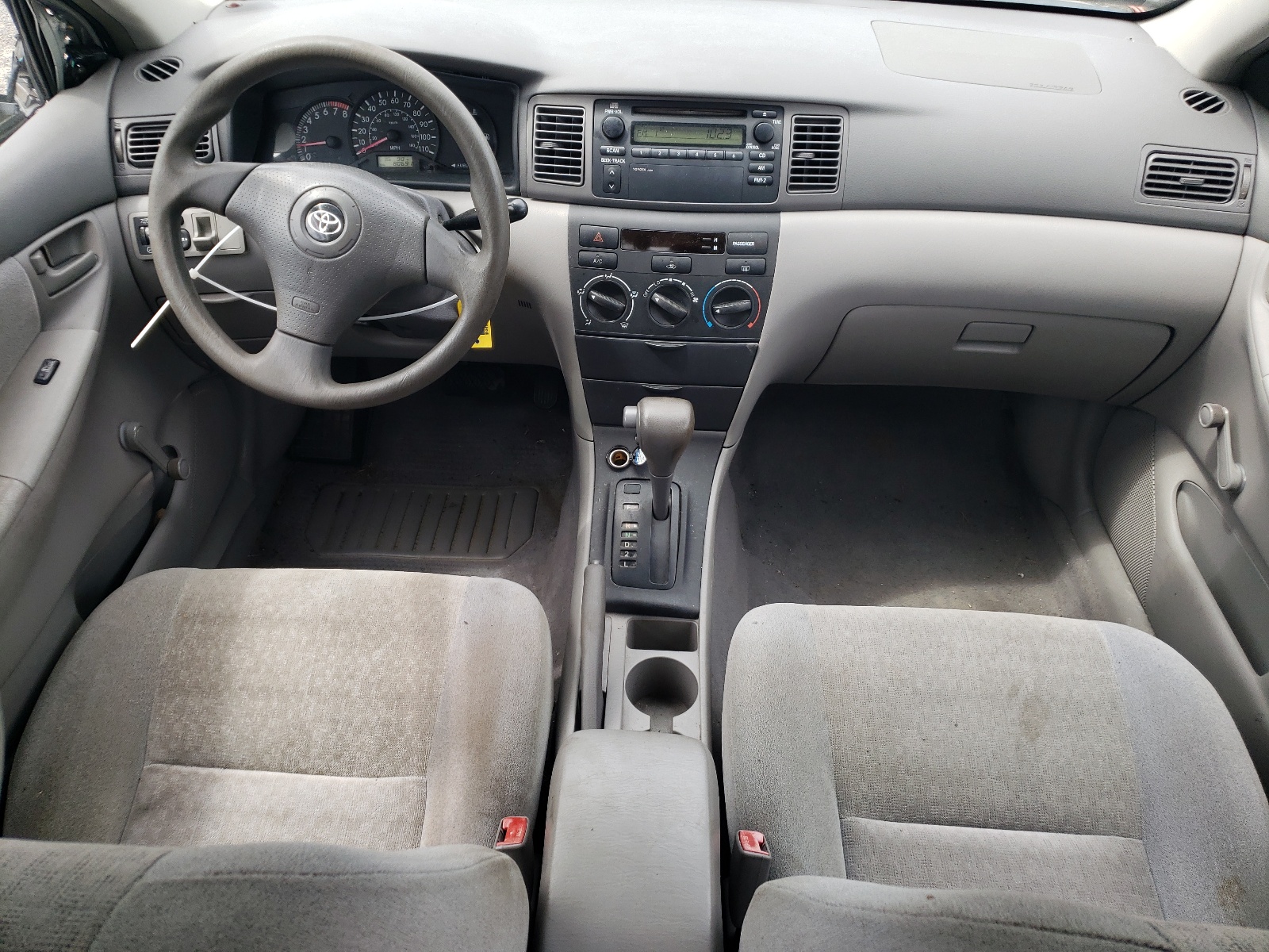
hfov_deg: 67.3
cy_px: 476
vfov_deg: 53.1
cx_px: 634
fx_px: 953
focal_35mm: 26
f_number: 1.5
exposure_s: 1/455
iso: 50
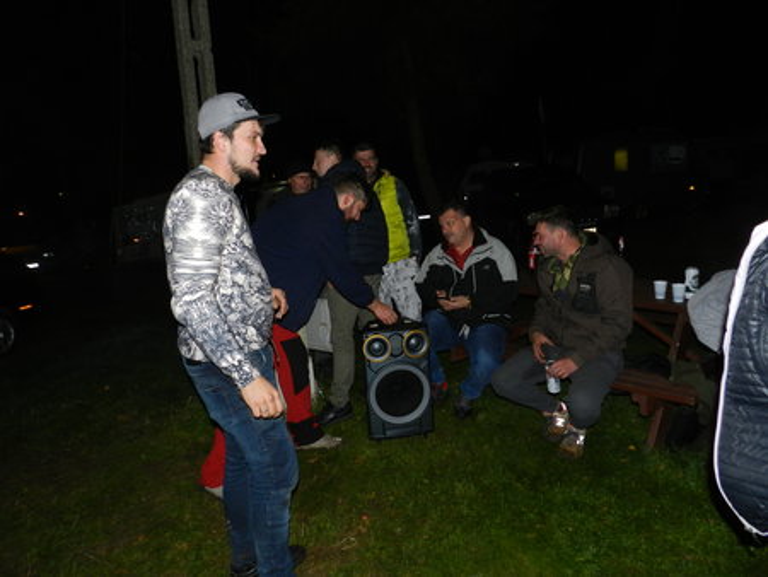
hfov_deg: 73.9
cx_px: 384
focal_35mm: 23
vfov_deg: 58.9
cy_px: 288
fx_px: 511
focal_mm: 4
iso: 200
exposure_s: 1/30
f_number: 3.4
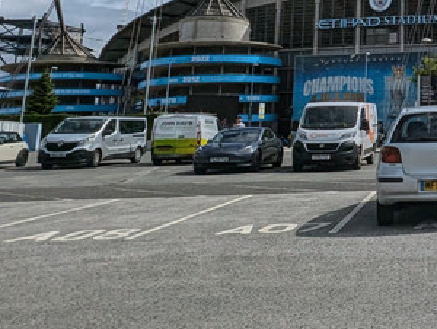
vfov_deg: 29.5
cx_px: 486
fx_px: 582
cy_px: -1
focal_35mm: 46
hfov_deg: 35.1
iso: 47
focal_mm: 1.95
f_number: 2.2
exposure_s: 1/5525
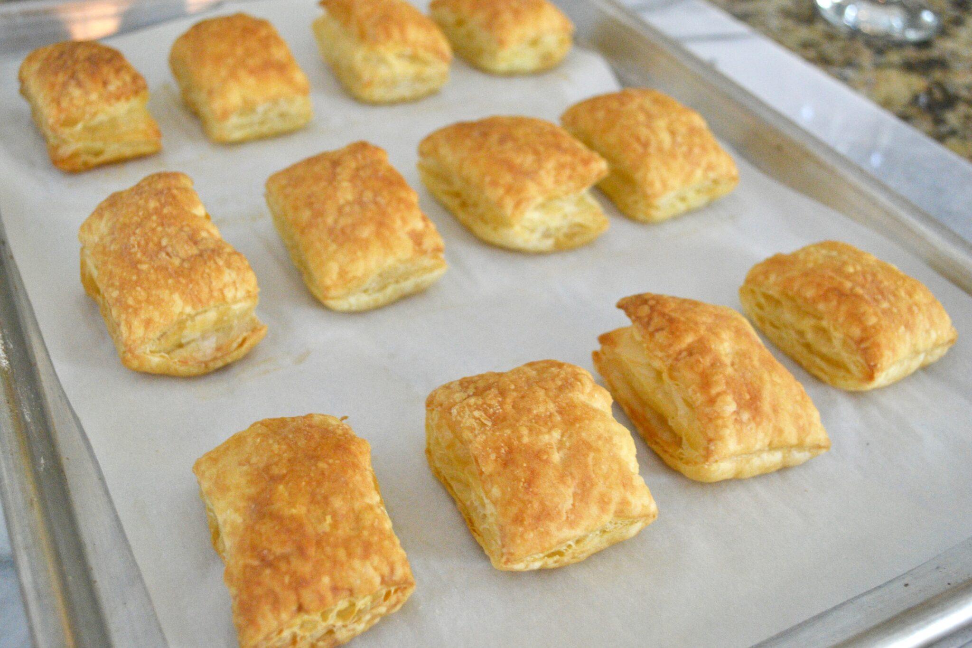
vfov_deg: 34.2
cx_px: 486
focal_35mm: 39
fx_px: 1053
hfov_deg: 49.6
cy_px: 324
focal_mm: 26
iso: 1800
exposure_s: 1/60
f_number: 4.2
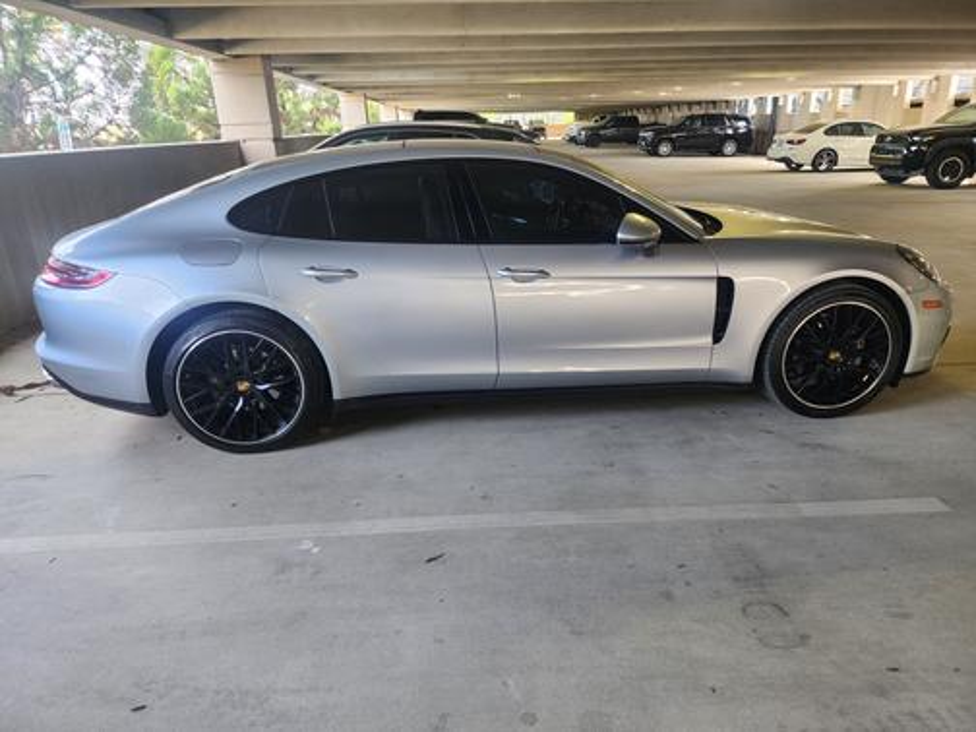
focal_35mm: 23
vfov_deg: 58.9
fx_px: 648
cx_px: 488
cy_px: 366
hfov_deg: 73.9
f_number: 1.8
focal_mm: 6.4
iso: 250
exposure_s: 1/120
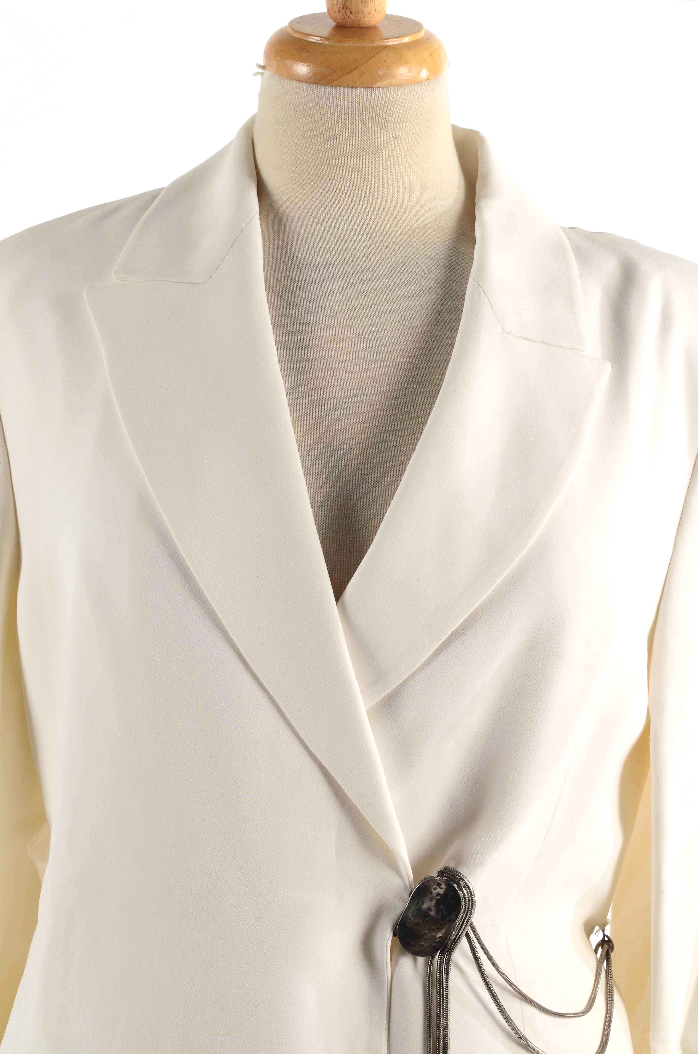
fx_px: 2410
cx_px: 349
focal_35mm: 82
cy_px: 527
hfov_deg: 16.5
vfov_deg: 24.7
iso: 400
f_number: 25
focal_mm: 55
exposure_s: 1/80
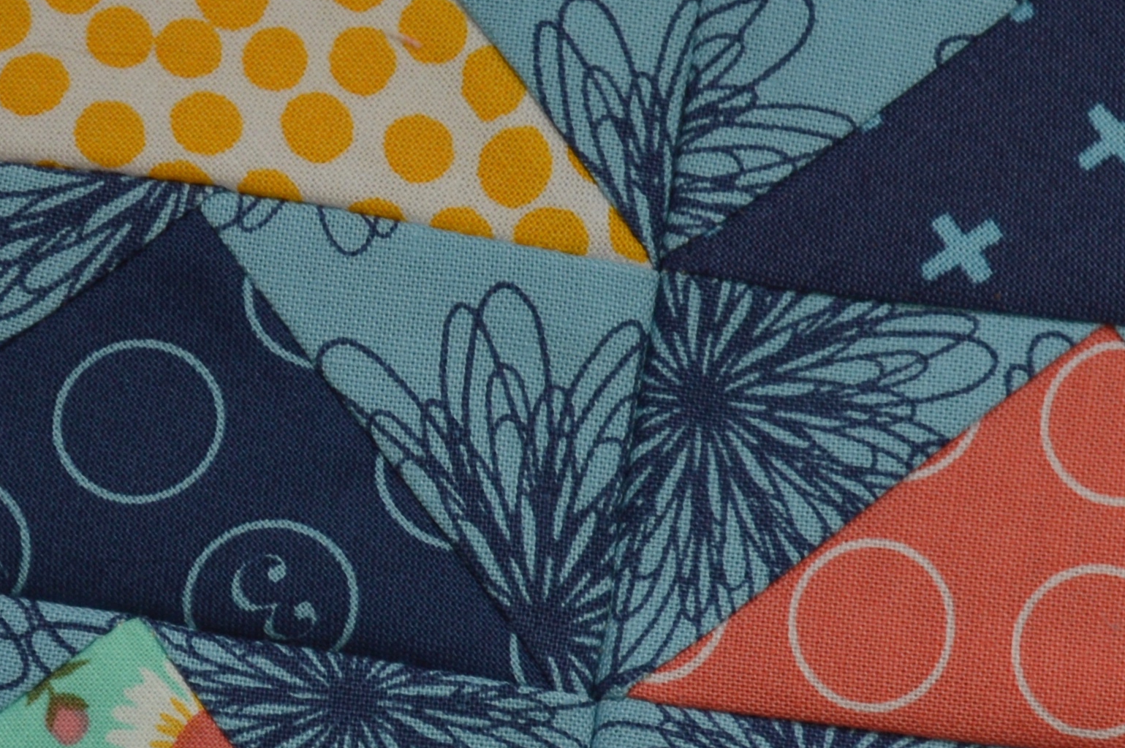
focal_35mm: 129
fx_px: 4027
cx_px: 368
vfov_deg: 10.6
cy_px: 668
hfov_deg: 15.9
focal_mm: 22
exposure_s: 1/125
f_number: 5.6
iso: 140
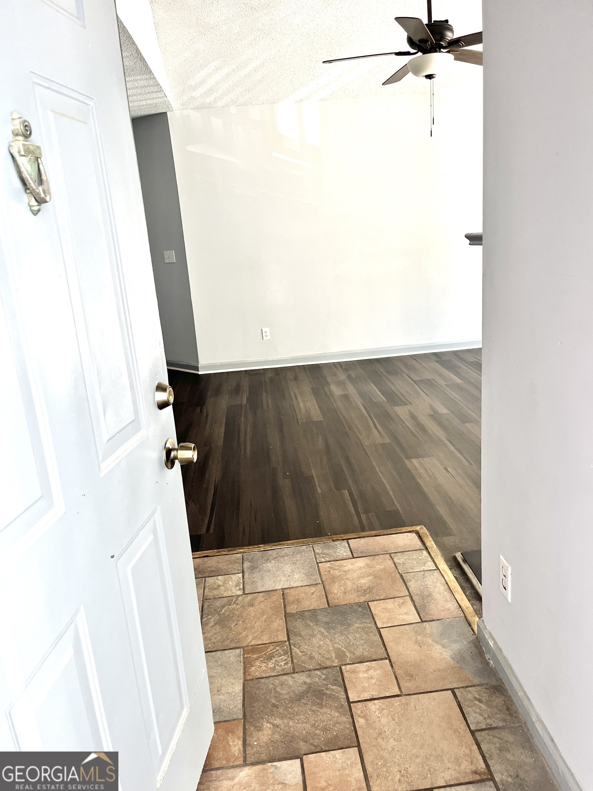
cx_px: 296
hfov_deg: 53.1
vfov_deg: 67.3
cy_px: 396
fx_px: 594
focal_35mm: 26
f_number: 1.6
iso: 125
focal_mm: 5.1
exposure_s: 1/102
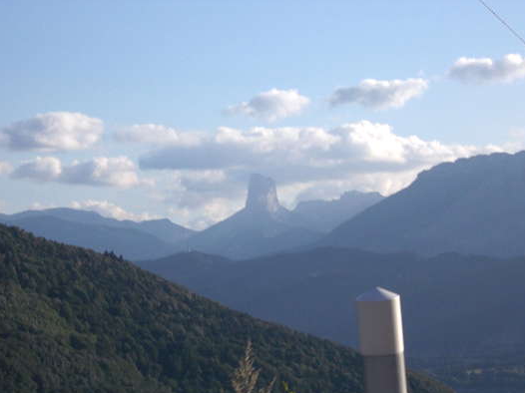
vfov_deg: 11.5
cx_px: 233
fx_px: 1956
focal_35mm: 129
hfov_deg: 15.3
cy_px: 222
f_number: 11.6
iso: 80
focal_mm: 16
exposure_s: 1/160
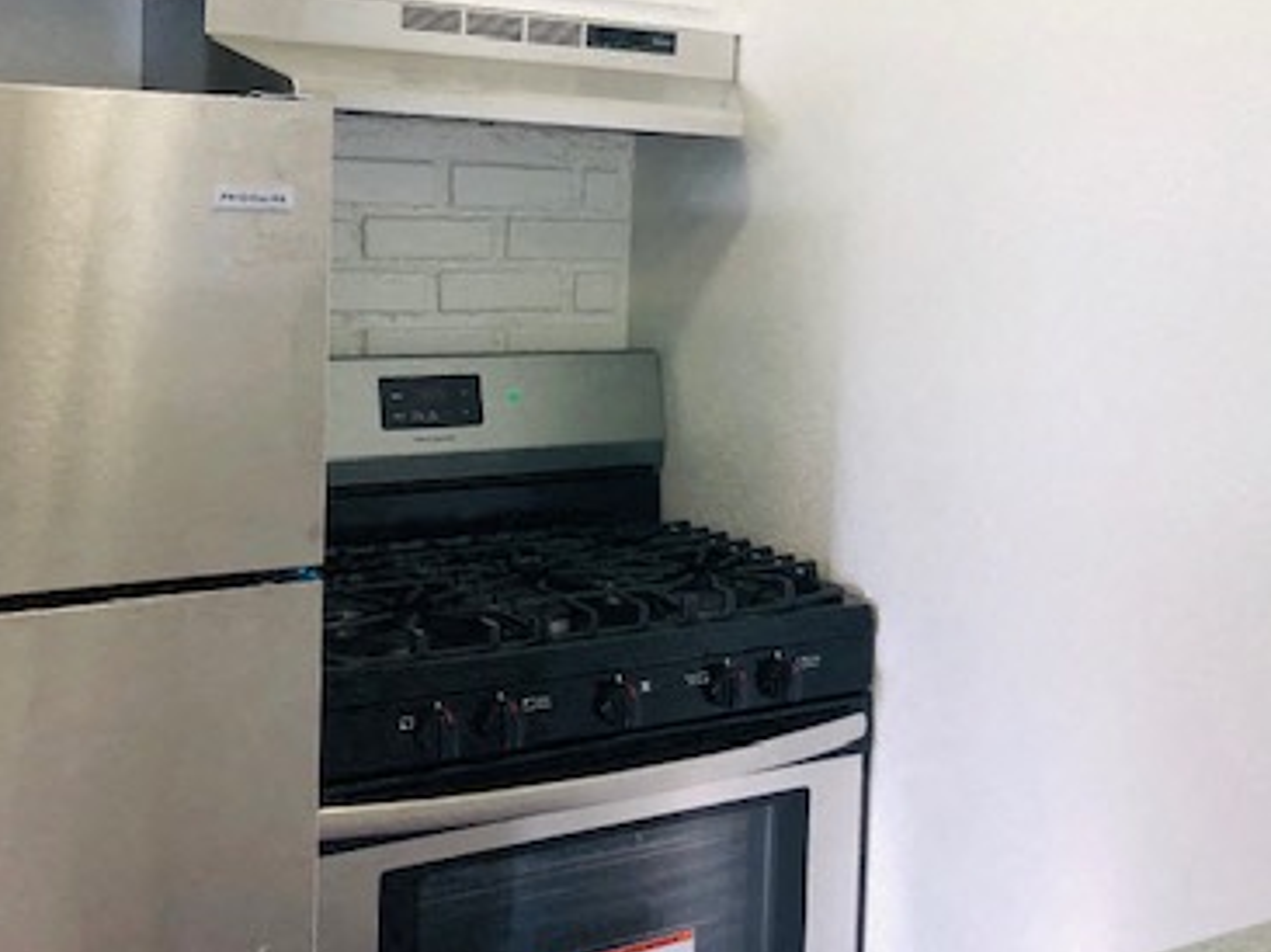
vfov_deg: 29.4
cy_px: 313
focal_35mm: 49
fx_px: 1798
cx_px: 858
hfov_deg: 38.4
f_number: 1.8
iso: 32
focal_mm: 4
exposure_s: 1/30
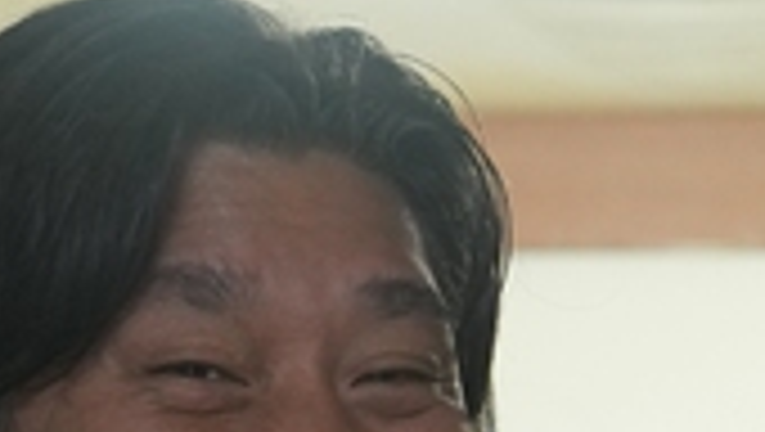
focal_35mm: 338
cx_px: 1413
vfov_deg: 3.6
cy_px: 1040
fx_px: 6863
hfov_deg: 6.2
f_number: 4
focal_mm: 61
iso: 2500
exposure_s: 1/125
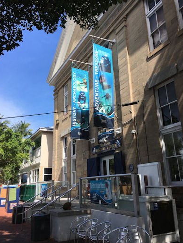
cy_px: 118
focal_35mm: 30
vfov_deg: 59.9
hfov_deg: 46.8
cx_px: 90
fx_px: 211
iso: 25
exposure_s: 1/1183
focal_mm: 4.15
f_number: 2.2
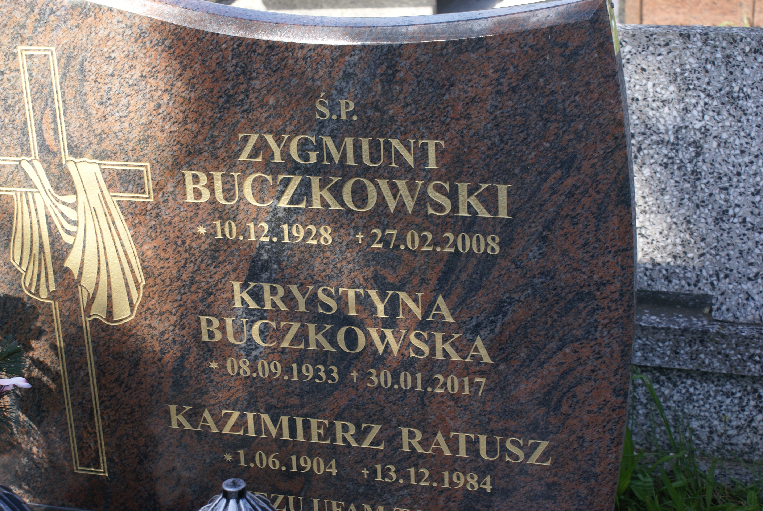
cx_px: 357
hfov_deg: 31.4
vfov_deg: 21.3
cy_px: 246
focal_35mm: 64
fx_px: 1358
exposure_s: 1/100
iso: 100
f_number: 8
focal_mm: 40
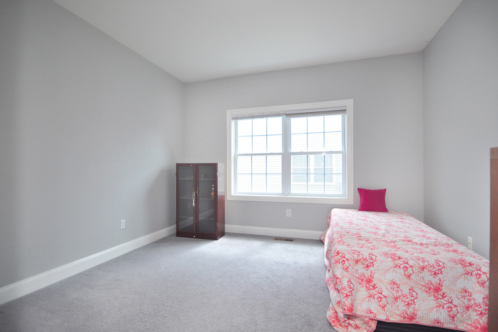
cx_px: 250
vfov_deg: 73.7
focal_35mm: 16
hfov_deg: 96.7
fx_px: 221
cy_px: 171
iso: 640
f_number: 4
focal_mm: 10
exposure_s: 1/160
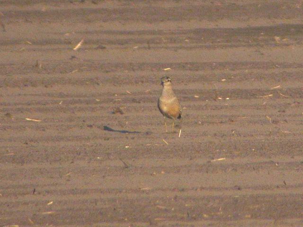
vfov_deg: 9.6
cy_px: 114
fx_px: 1348
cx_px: 152
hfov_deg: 12.8
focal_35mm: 154
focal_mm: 32
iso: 400
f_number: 5.1
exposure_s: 1/125
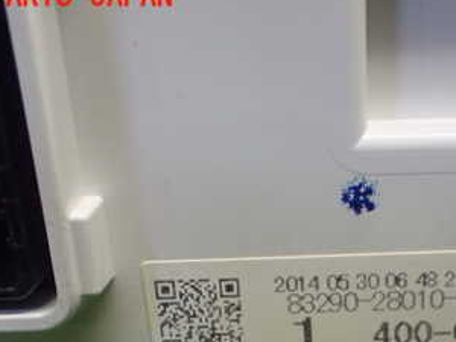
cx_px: 353
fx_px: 790
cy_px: 319
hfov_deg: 31.5
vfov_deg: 23.6
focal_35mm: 60
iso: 640
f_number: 2.3
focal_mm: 5.4
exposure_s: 1/125
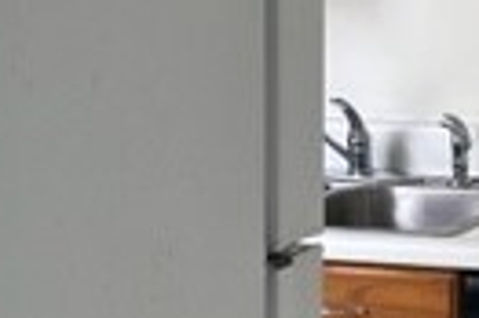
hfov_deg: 14.0
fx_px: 1754
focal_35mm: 132
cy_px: -37
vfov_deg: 10.2
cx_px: 823
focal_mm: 5.1
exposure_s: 1/121
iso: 100
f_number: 1.6
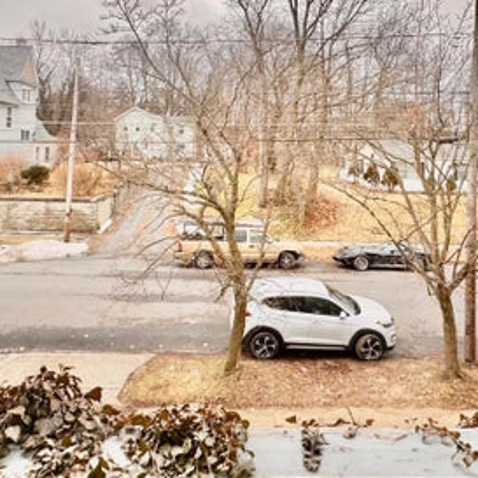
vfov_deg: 53.7
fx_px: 453
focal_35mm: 29
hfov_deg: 55.6
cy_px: 135
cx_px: 256
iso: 40
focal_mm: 2.22
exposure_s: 1/190
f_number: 2.2
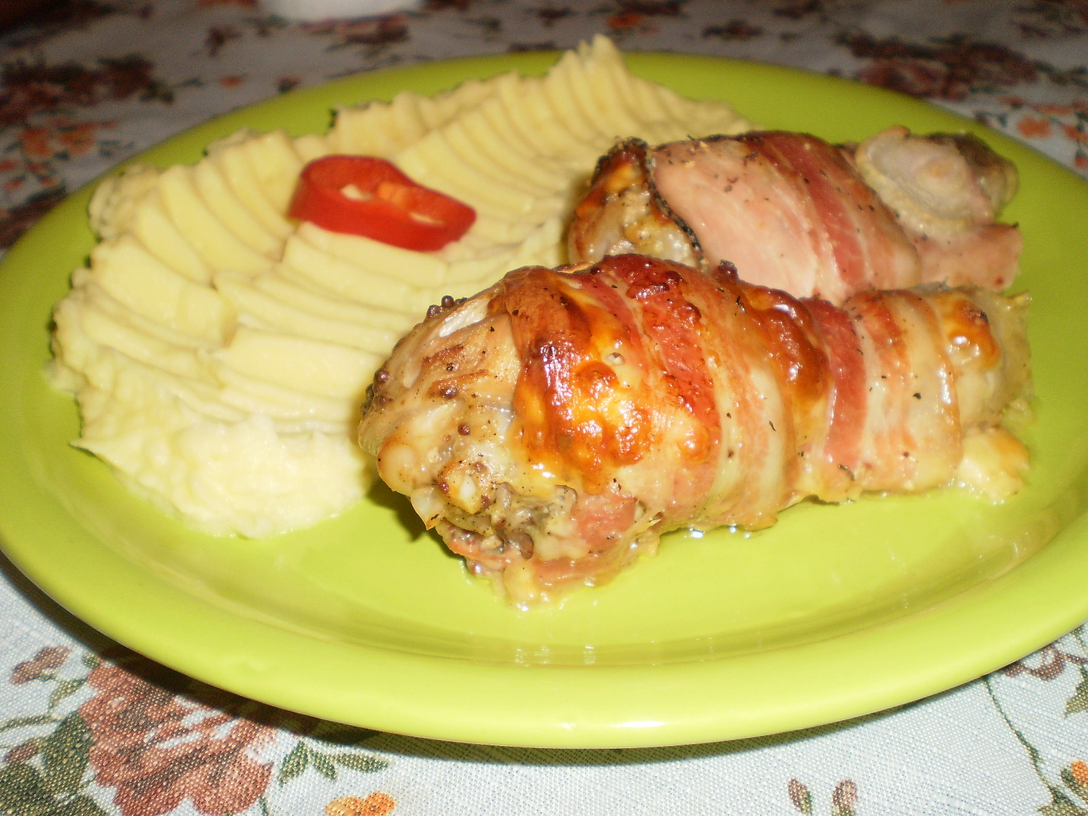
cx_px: 544
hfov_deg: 51.4
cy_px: 408
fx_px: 1131
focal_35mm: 36
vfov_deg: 39.7
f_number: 3.1
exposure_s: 1/30
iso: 125
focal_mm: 6.3
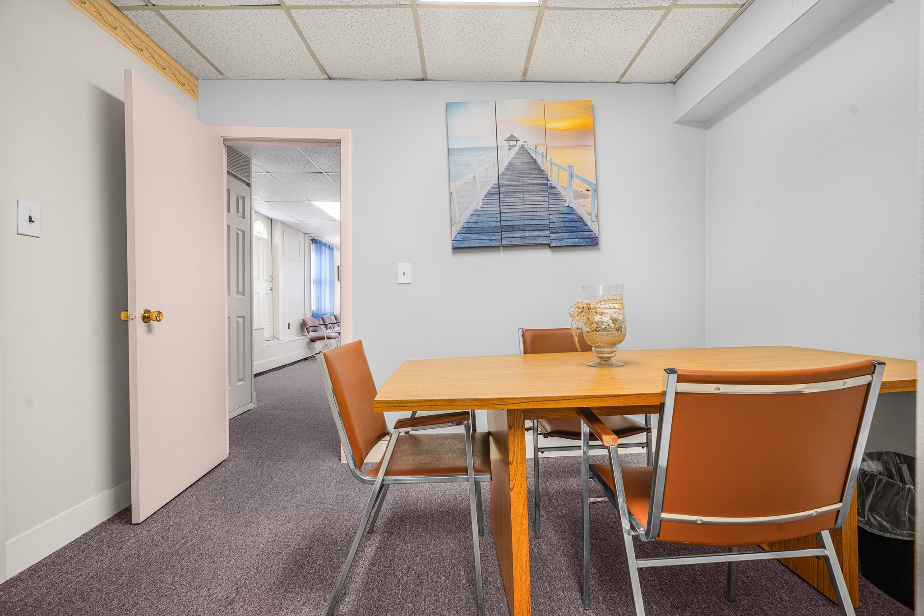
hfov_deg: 96.7
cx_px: 462
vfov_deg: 73.8
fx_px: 411
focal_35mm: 16
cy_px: 308
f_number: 8
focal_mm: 16
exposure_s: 1/5
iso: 100
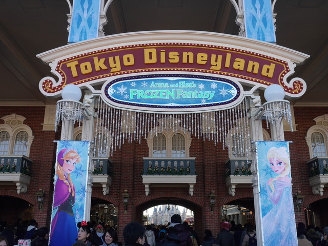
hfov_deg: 51.4
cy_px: 123
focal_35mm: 36
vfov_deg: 39.7
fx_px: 341
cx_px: 164
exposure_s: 1/200
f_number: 5.6
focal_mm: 18
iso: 160
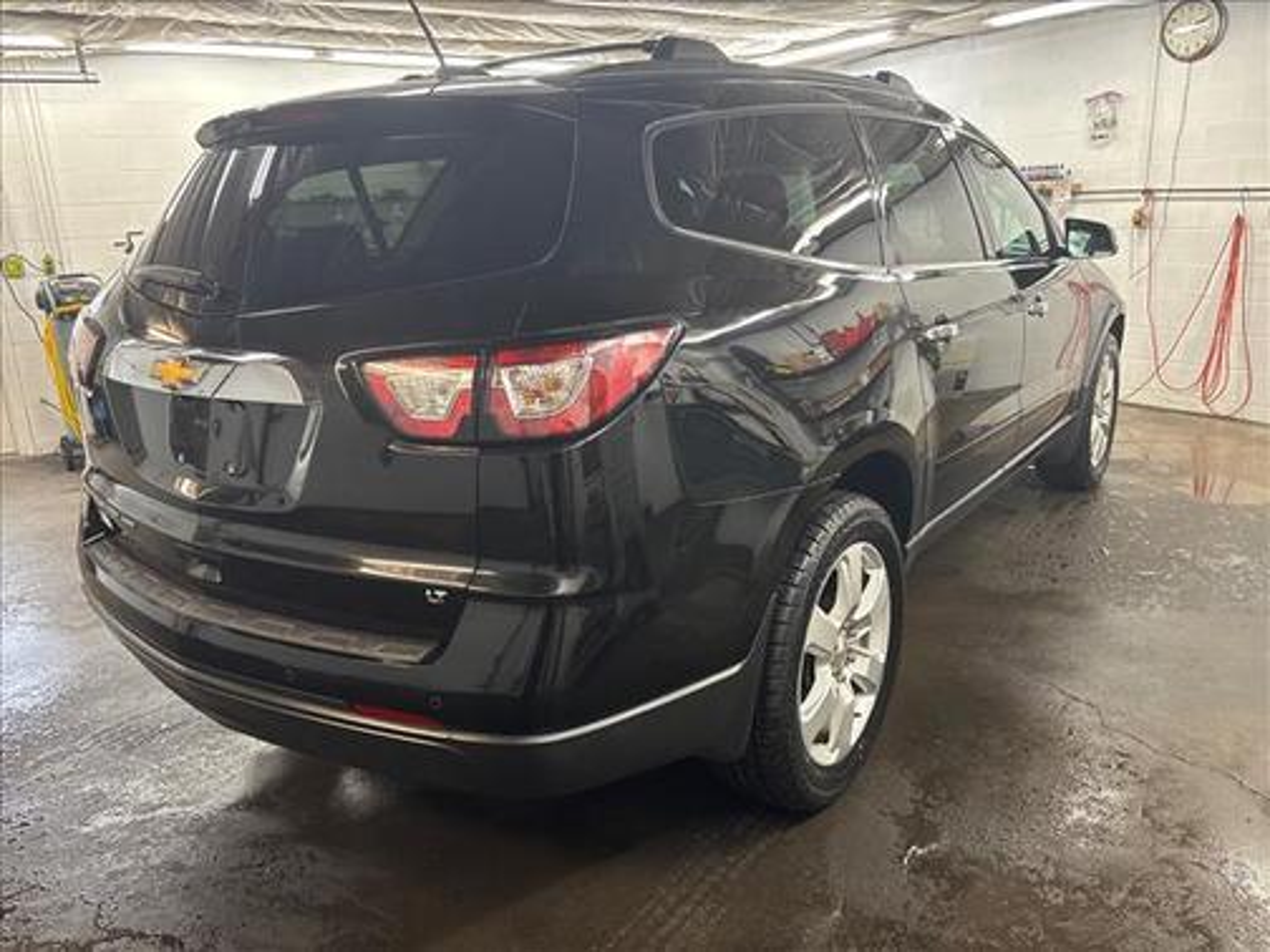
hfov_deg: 67.3
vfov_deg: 53.1
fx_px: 954
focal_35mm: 26
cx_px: 635
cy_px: 476
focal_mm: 5.96
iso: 250
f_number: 1.6
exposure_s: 1/60
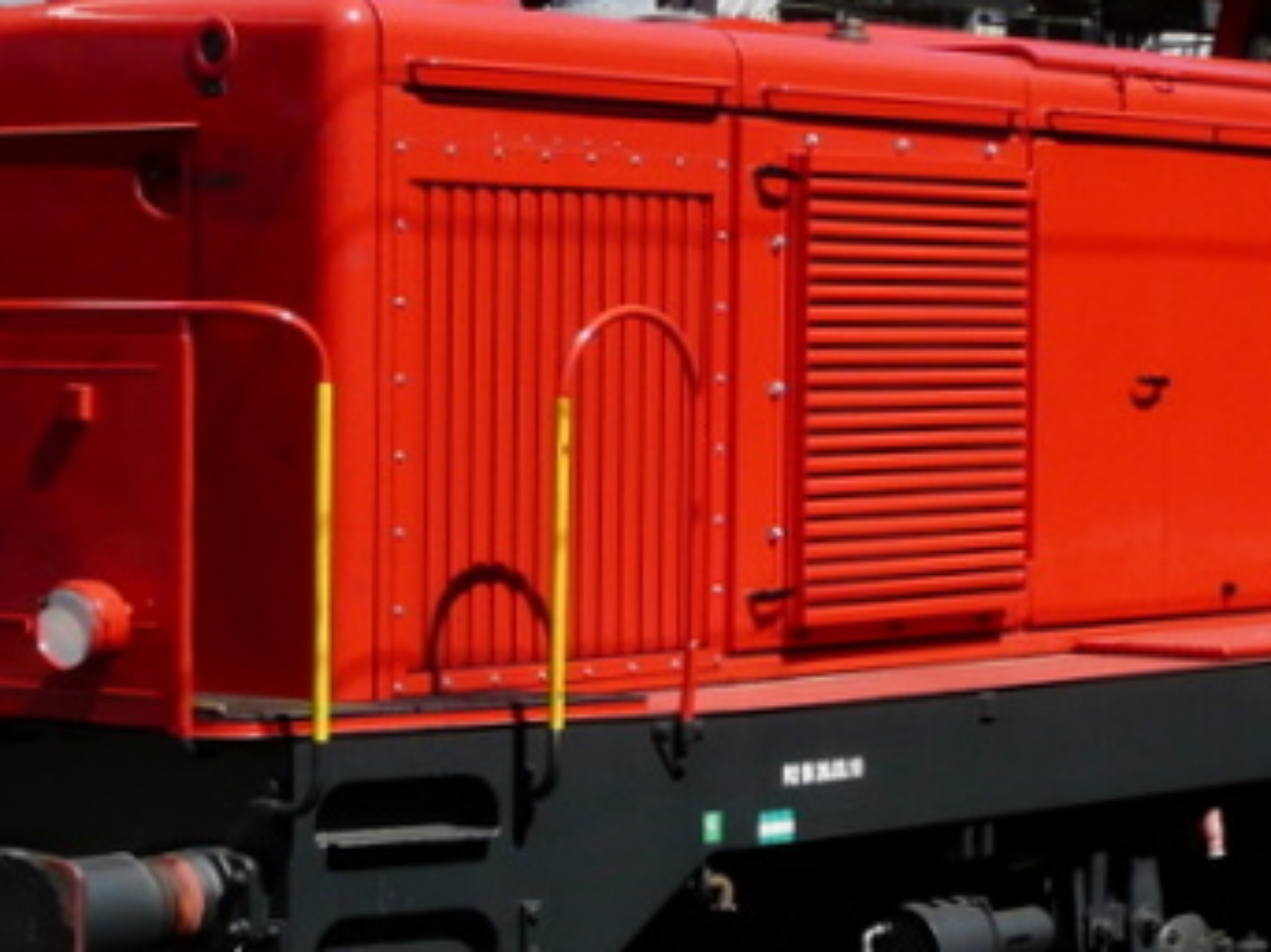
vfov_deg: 12.3
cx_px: 892
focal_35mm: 120
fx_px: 4403
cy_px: 446
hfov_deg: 16.4
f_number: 5.6
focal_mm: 6.7
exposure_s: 1/400
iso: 100
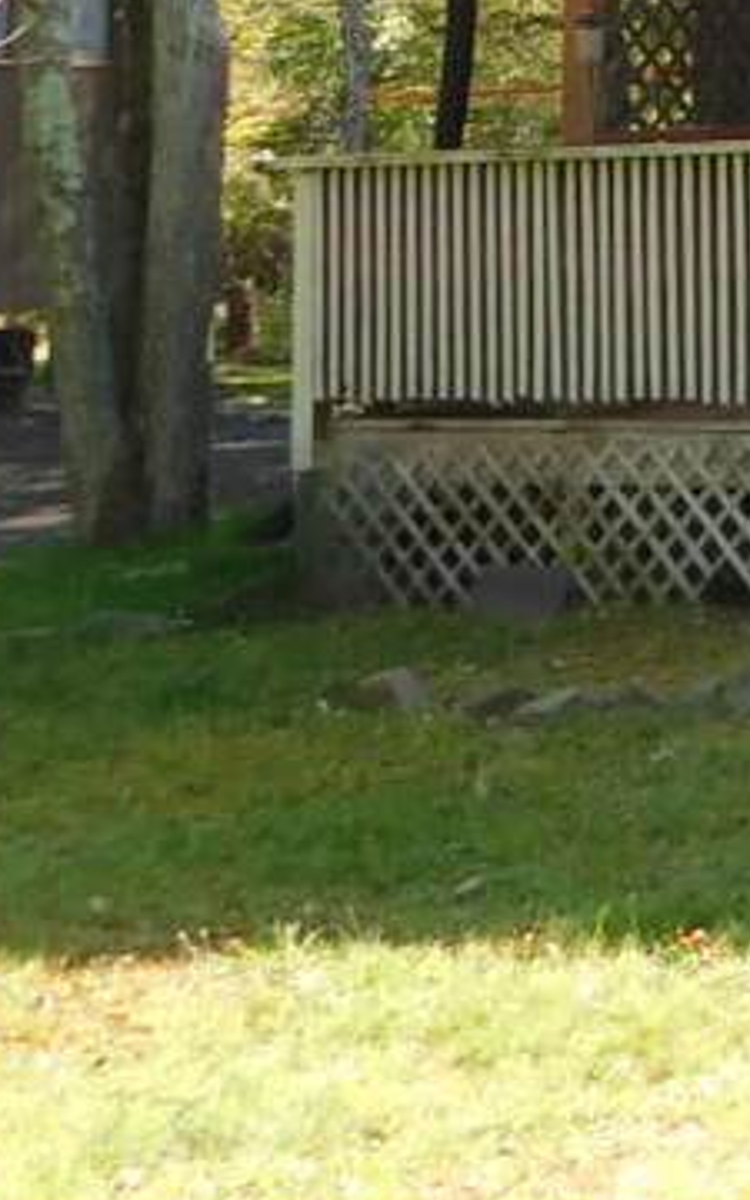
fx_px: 3696
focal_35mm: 113
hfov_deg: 9.6
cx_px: 2087
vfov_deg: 17.7
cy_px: -200
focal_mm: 5.3
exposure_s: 1/200
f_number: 3.2
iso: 125
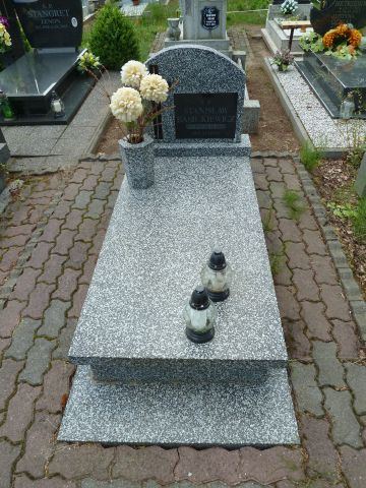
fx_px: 352
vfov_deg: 69.4
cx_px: 183
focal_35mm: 25
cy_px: 244
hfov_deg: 54.9
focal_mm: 4.1
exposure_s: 1/160
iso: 80
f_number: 4
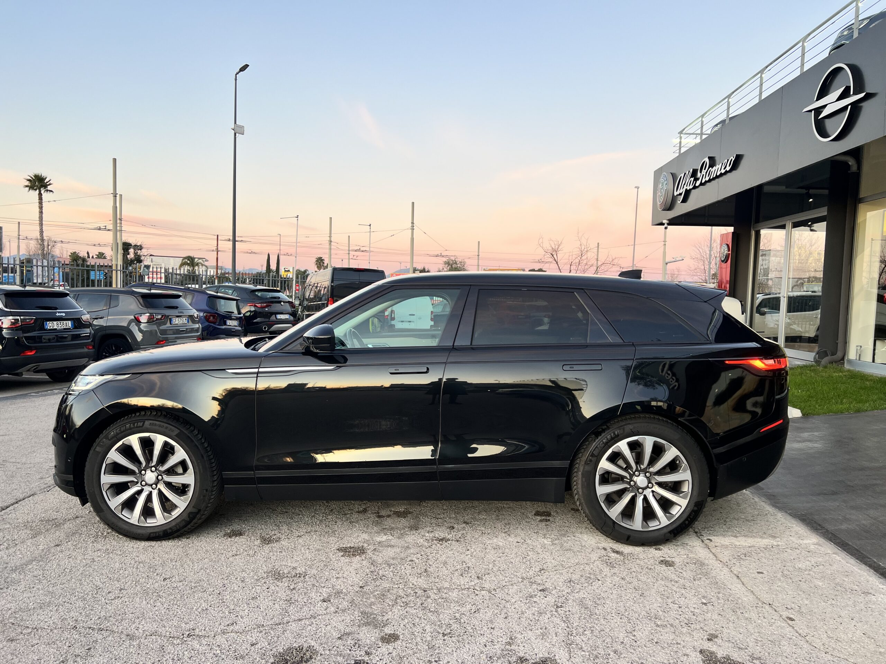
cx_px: 443
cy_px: 332
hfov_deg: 67.3
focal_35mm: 26
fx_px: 665
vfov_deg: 53.1
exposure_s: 1/121
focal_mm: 5.7
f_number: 1.5
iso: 40
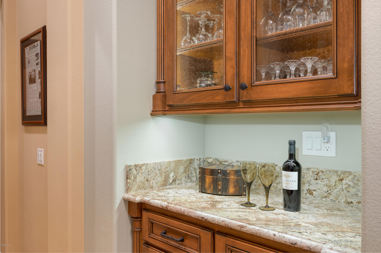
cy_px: 126
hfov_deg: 62.0
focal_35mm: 30
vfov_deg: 43.5
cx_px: 190
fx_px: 317
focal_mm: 30
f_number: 8
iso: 400
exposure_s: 1/10
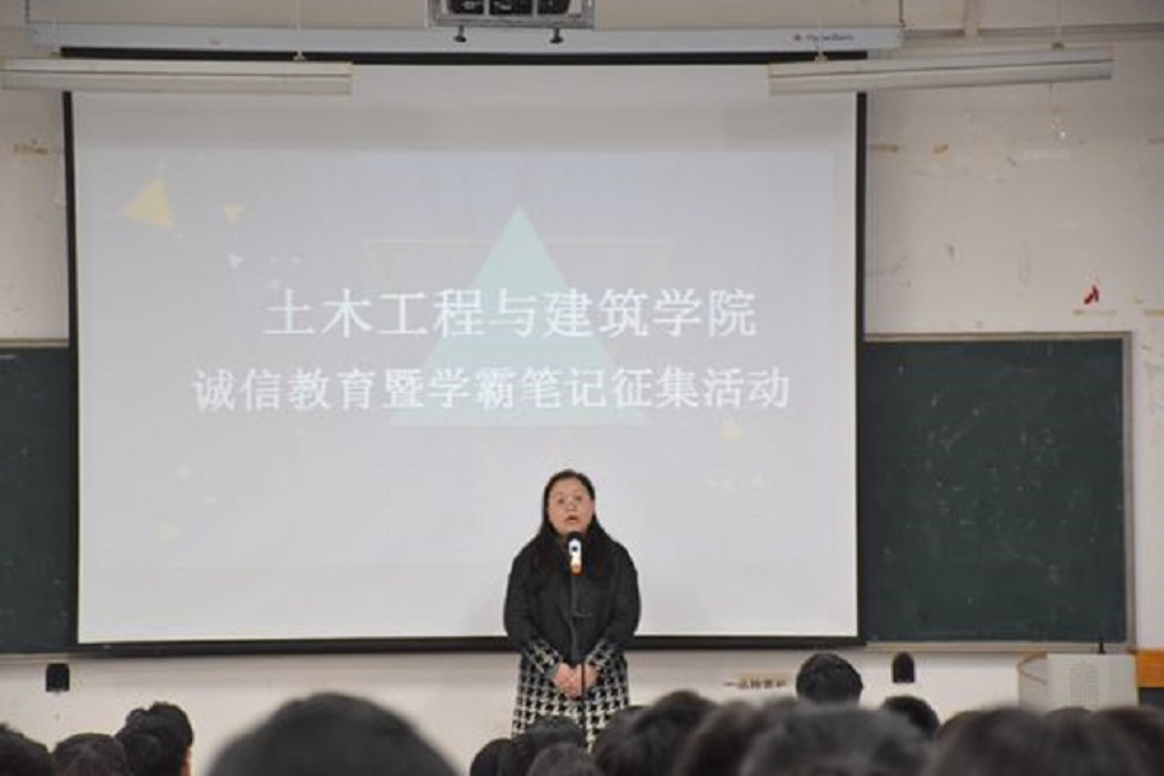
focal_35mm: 158
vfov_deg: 8.7
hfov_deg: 13.0
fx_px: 5091
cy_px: 388
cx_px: 582
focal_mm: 105
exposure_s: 1/50
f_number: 5.6
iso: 1600
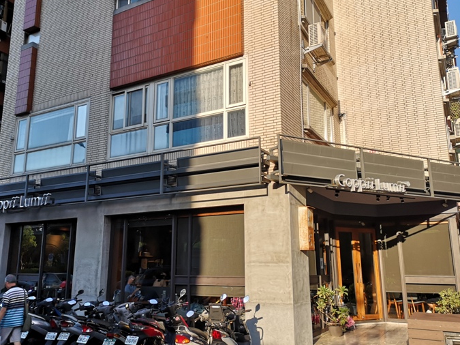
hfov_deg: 56.8
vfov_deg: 44.1
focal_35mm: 32
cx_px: 224
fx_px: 425
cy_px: 177
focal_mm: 3.95
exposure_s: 1/1610
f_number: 1.8
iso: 50
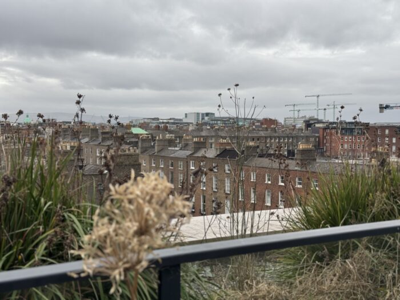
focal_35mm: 48
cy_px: 150
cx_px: 200
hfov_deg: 39.7
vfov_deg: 30.3
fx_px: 555
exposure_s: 1/477
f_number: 1.78
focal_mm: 6.76
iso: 64
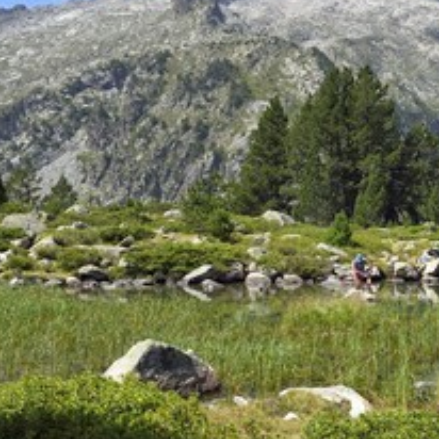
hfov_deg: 32.1
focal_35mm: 52
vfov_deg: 32.7
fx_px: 746
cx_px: 339
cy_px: 177
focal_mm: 30
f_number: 11
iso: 200
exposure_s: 1/250
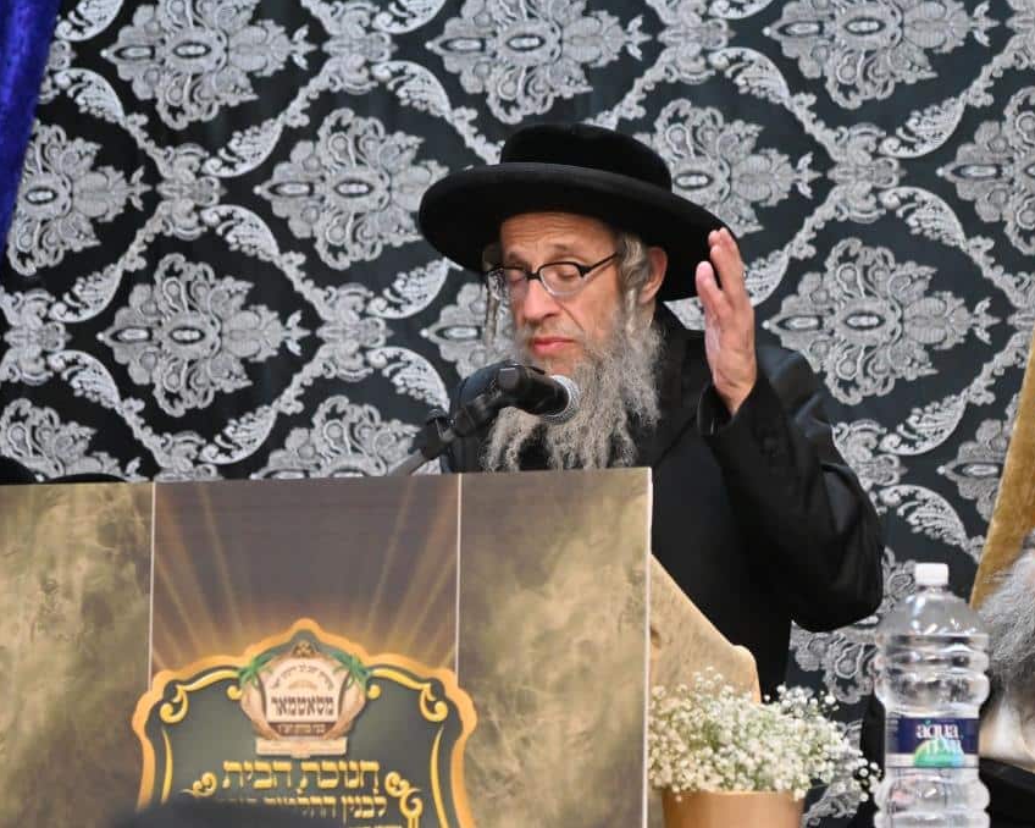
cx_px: 505
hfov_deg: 9.5
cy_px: 414
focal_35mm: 204
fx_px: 6247
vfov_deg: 7.6
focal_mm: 120
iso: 1600
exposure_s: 1/160
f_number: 4
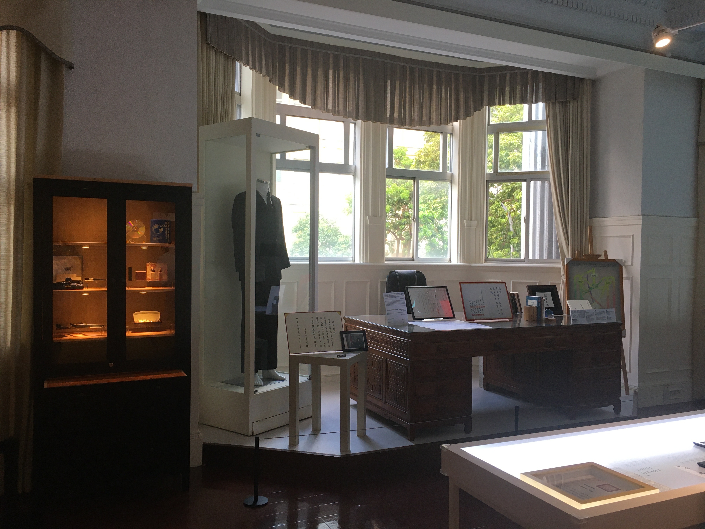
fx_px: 591
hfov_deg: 61.7
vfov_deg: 48.2
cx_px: 352
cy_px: 264
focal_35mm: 29
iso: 25
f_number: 2.2
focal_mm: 4.15
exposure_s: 1/30
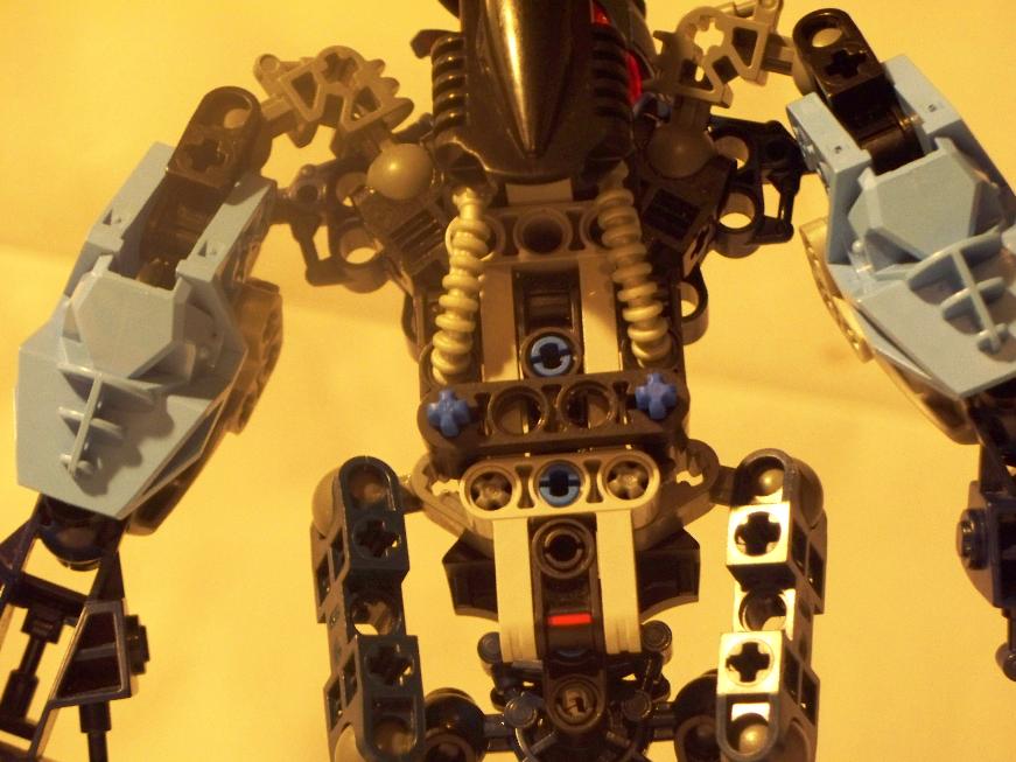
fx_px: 3023
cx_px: 508
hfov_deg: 19.1
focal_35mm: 103
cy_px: 381
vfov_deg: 14.4
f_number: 3.8
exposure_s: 1/20
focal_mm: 22.05
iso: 400
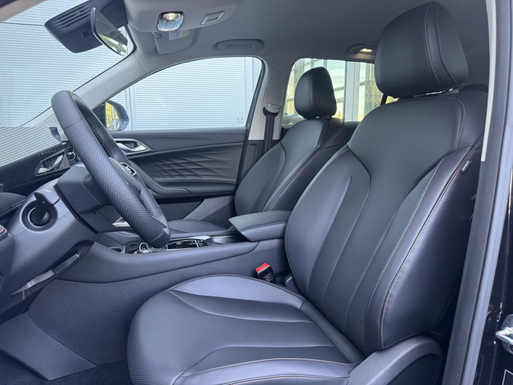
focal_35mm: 24
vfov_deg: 56.8
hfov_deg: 71.6
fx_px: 356
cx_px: 256
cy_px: 192
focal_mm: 6.76
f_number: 1.78
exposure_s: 1/77
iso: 200
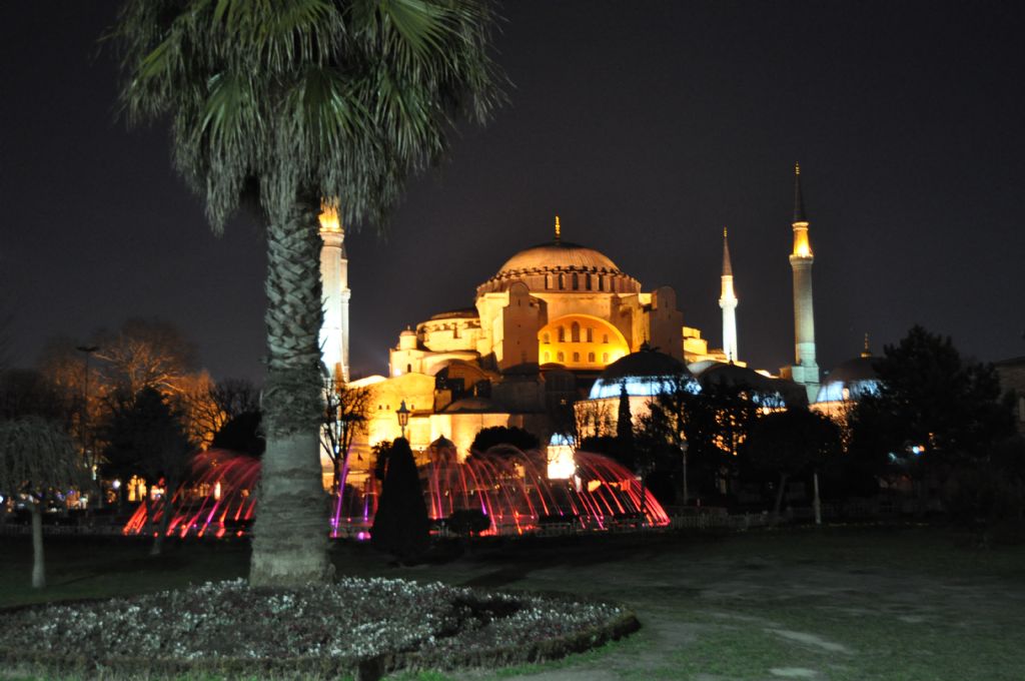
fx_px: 1109
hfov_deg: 49.6
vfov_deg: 34.1
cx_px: 512
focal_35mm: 39
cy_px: 340
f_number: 4
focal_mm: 26
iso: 1600
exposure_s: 1/4
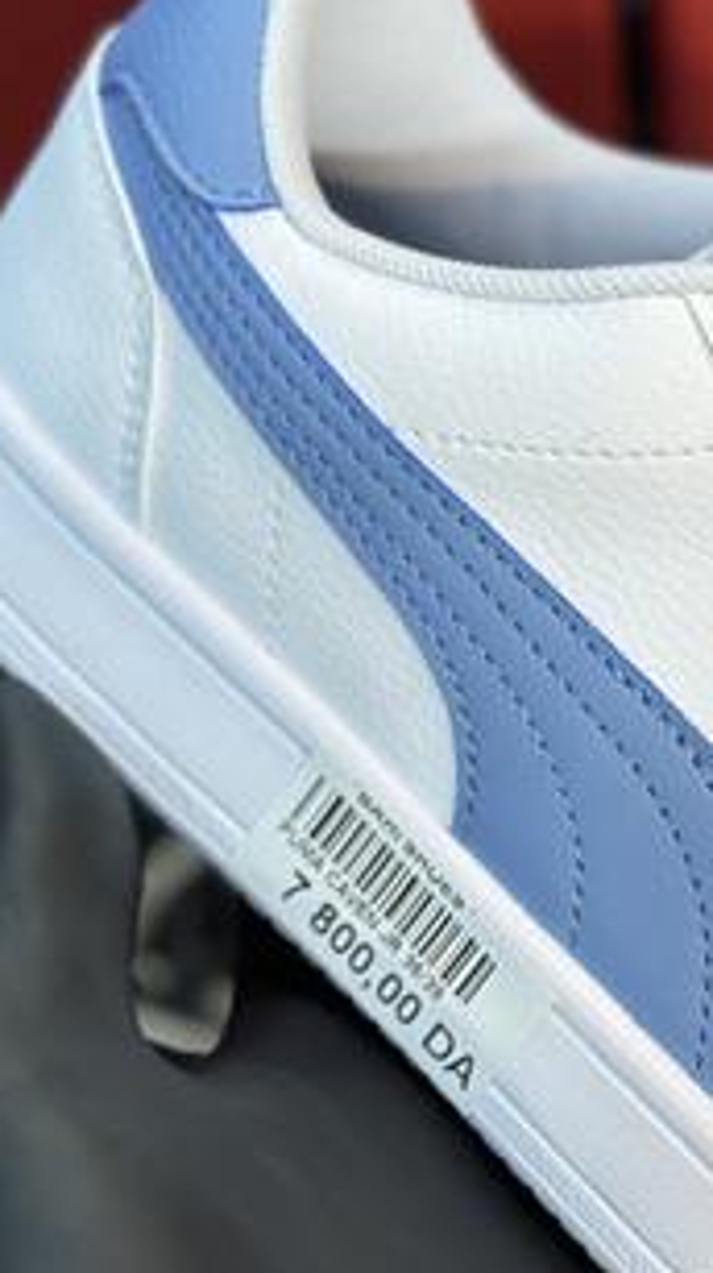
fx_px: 3472
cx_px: 728
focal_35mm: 103
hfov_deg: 11.6
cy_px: 618
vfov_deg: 20.8
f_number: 1.78
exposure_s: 1/260
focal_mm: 6.86
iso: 80
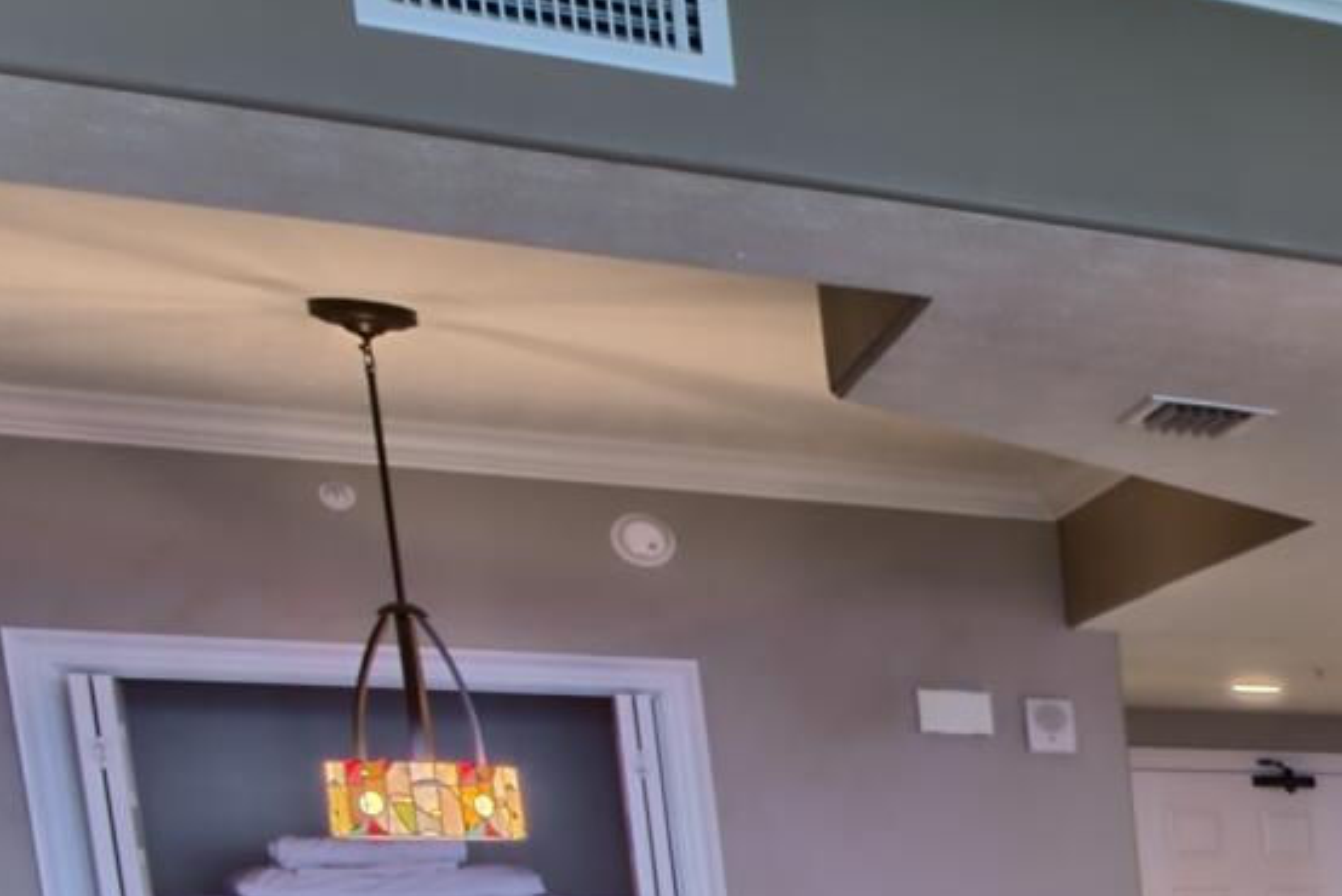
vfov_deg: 18.5
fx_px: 2424
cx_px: 2732
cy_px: 1356
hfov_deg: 18.6
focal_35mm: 65
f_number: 19
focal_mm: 12
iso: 200
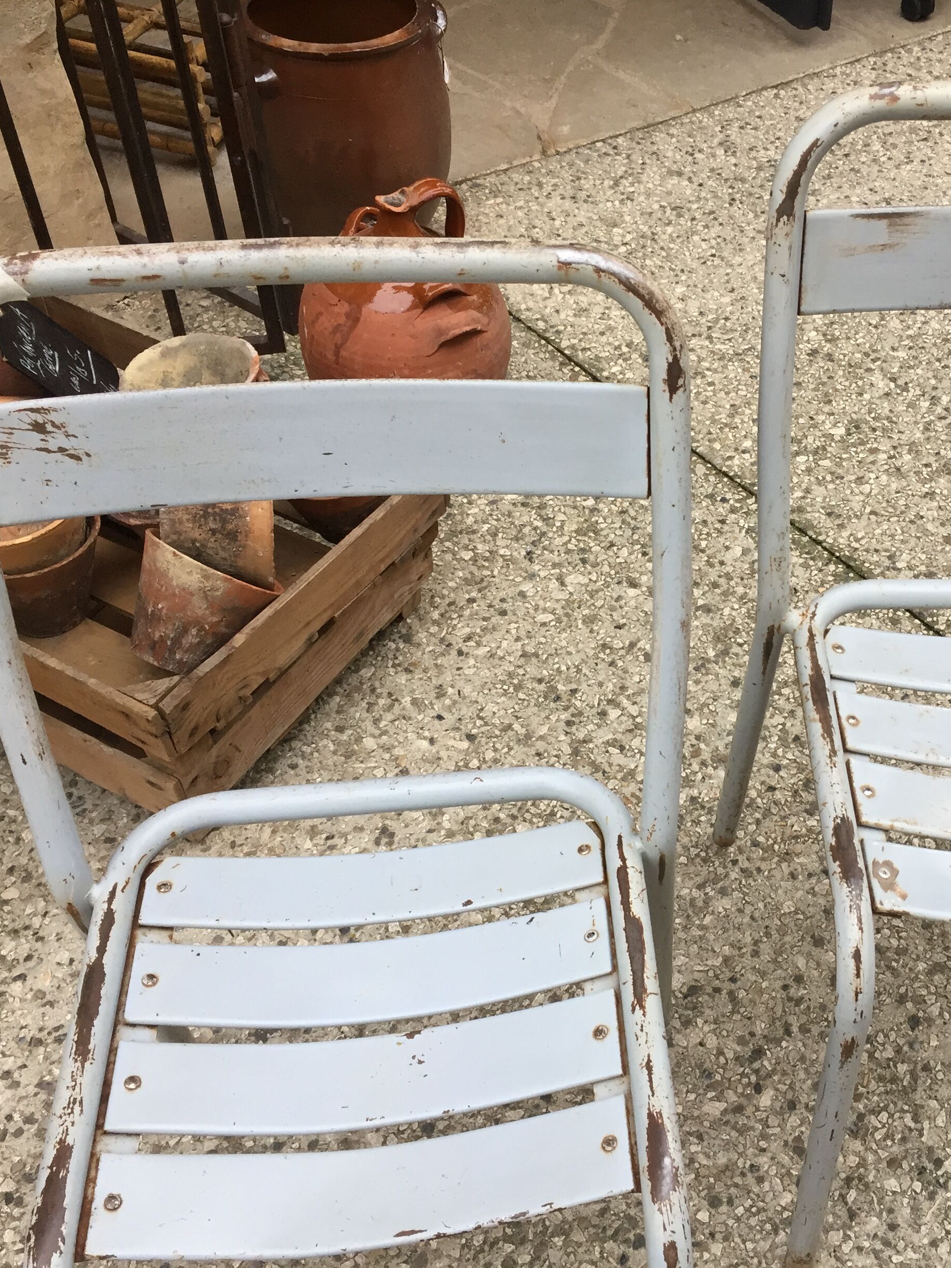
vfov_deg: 47.9
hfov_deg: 36.0
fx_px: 1429
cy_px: 631
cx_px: 717
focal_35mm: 39
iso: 32
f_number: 2.2
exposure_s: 1/33
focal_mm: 4.15
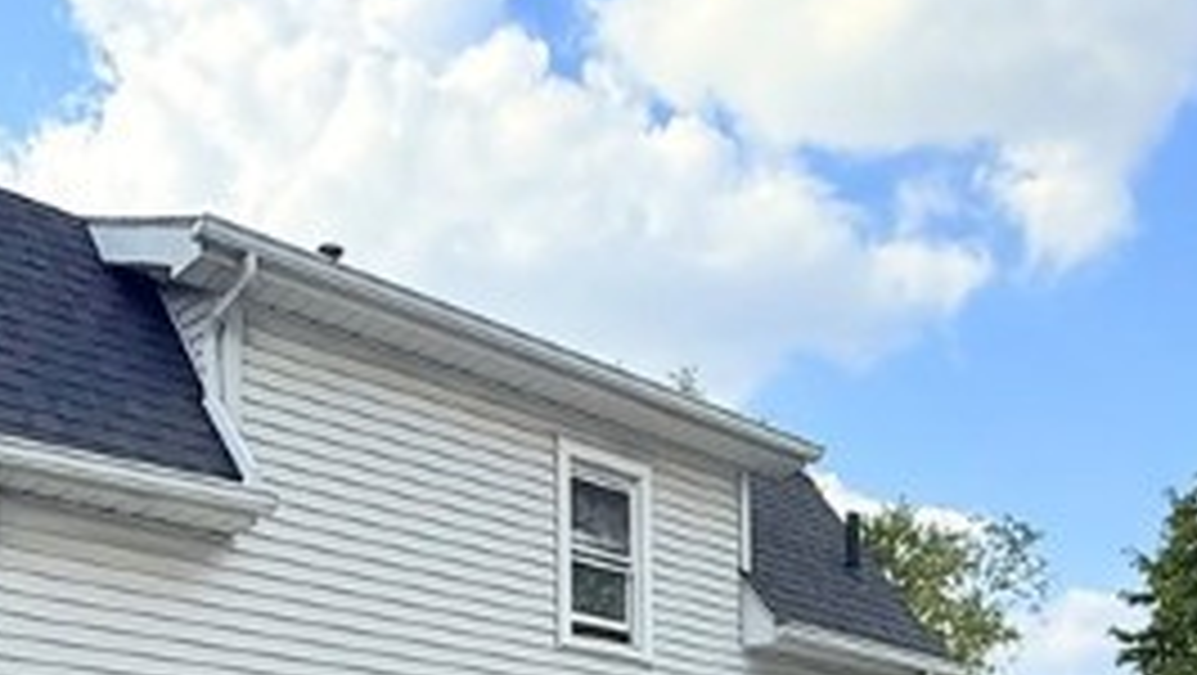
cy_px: 792
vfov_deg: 24.8
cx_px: 418
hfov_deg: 45.8
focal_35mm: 44
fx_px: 1397
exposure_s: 1/2410
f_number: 2.2
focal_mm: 2.22
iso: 64
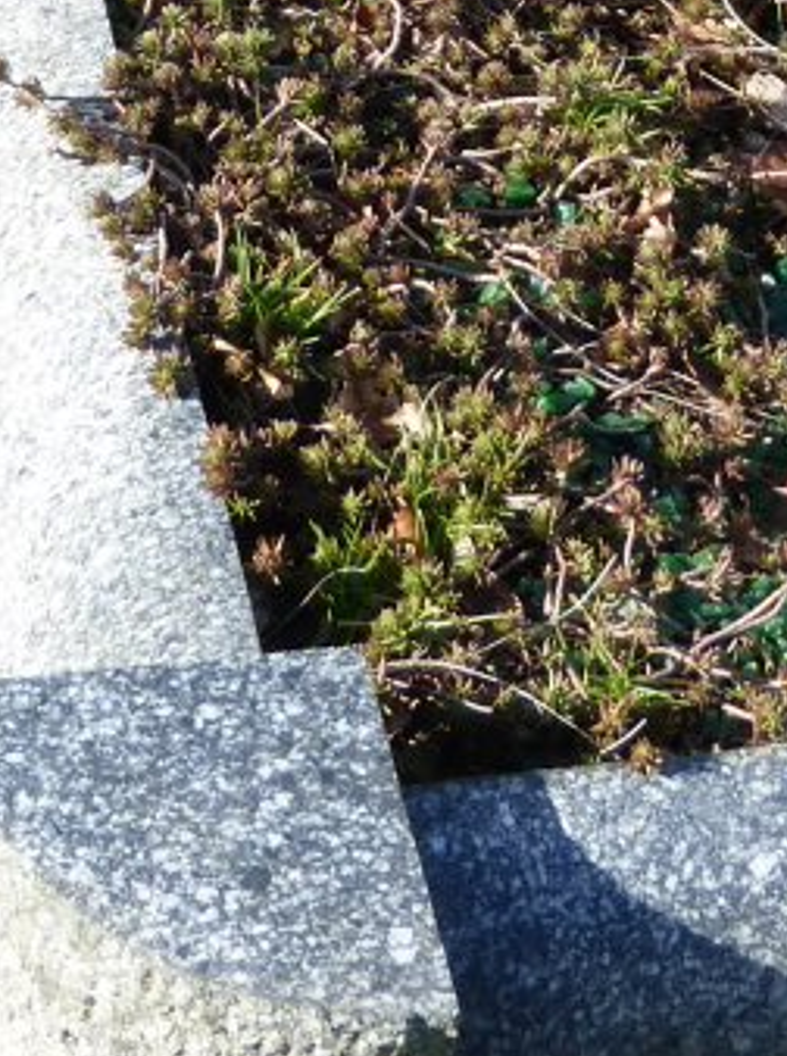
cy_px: -700
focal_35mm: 111
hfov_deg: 13.3
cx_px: 493
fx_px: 3378
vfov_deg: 15.8
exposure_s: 1/250
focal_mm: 4.3
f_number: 4
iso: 100
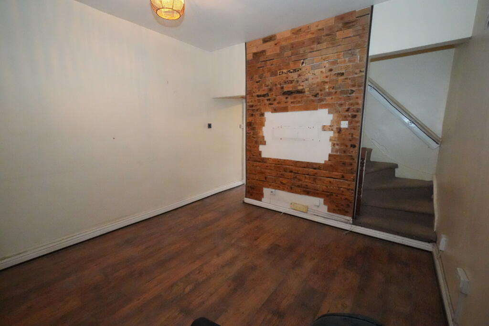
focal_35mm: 15
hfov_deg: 100.4
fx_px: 204
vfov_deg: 77.3
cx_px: 244
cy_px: 163
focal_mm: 10
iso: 16000
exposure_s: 1/100
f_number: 8
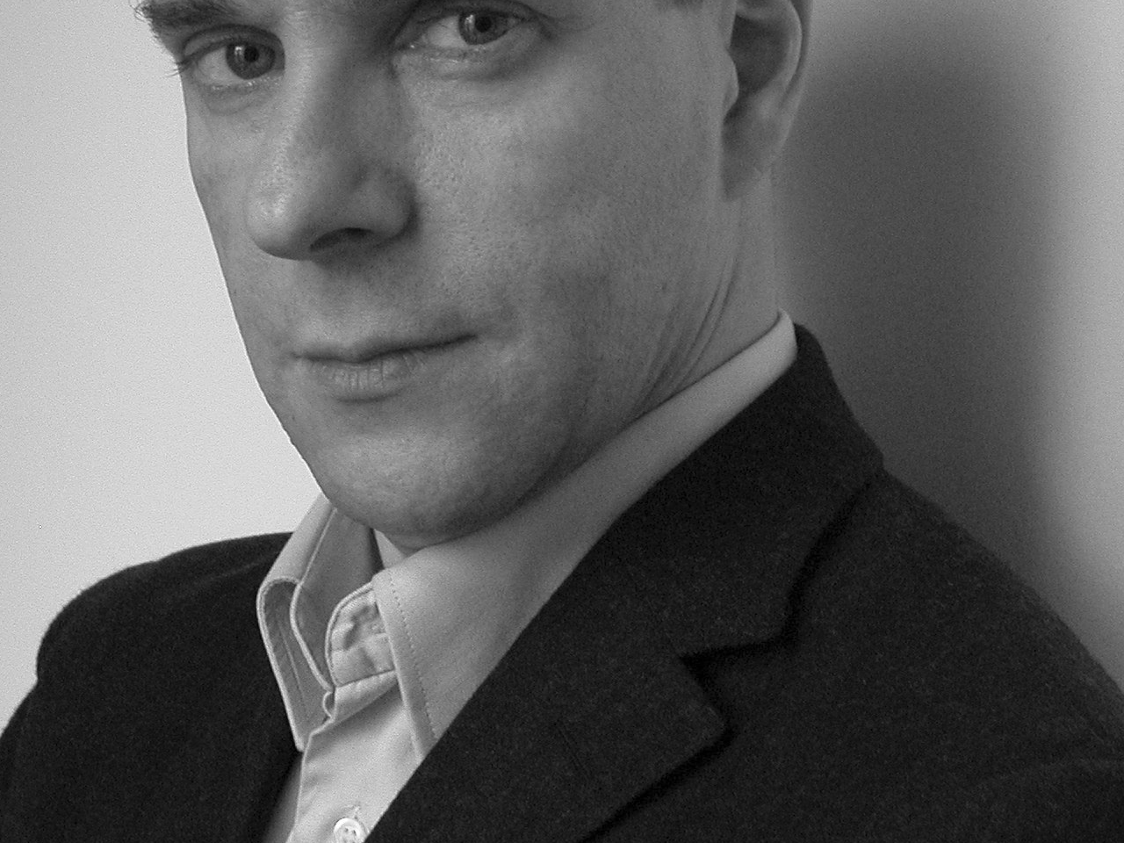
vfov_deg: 15.1
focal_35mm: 98
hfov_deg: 20.0
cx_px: 486
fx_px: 3182
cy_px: 285
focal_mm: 12.4
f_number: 3.4
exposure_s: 1/28.1
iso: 400
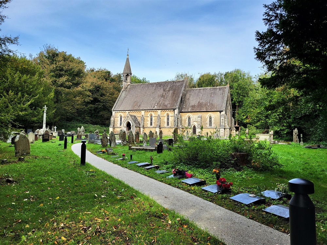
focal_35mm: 26
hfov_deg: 67.3
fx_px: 246
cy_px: 122
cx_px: 164
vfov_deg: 53.1
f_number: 1.8
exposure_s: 1/924
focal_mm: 5.4
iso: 40
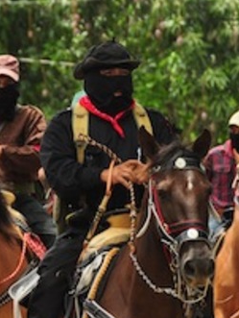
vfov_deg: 4.6
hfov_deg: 3.5
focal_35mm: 427
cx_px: 156
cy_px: 258
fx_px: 3927
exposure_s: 1/640
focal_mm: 105
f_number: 6.3
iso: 200
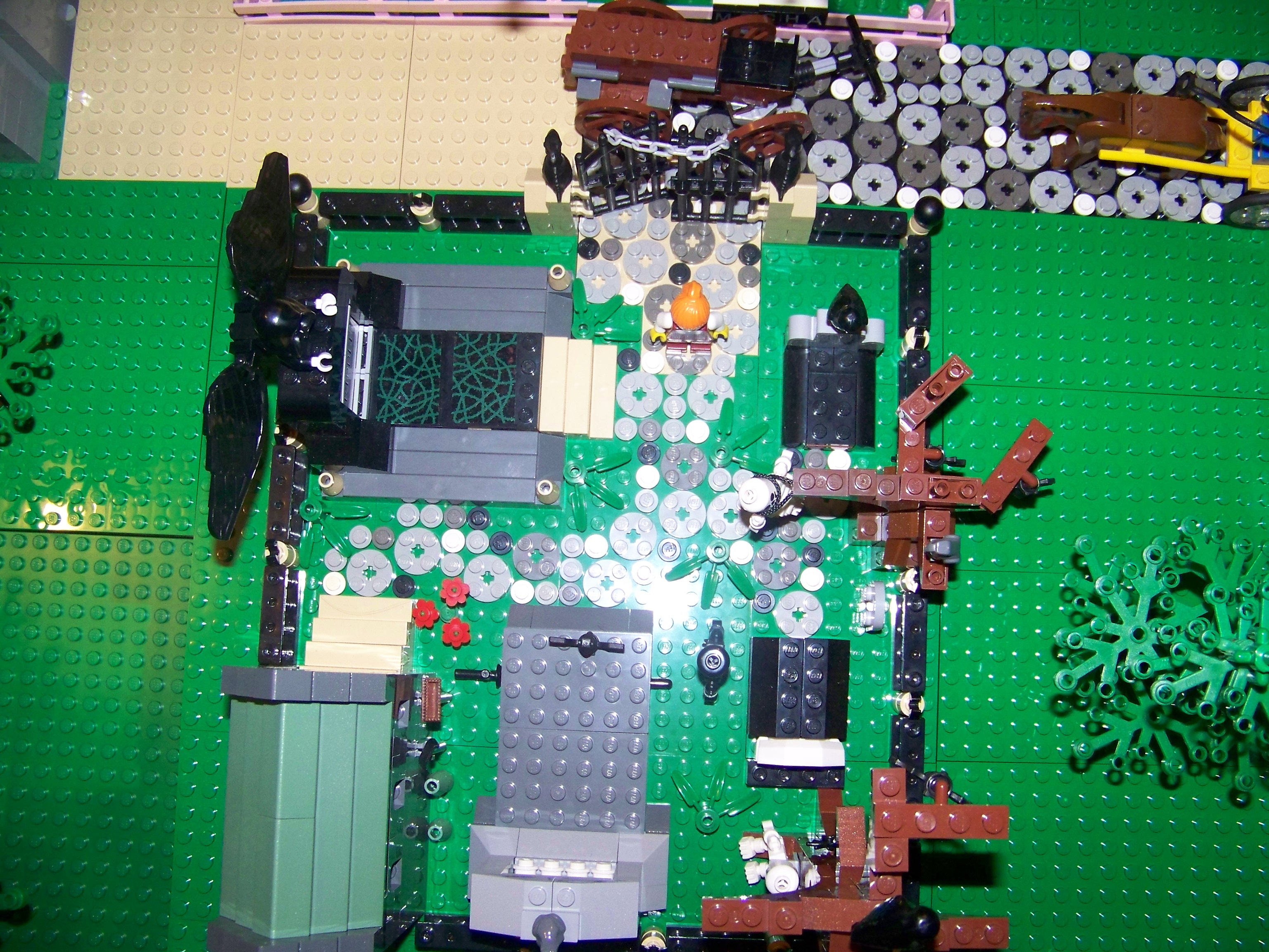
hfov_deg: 51.4
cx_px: 634
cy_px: 476
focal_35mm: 36
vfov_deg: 39.7
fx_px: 1320
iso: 200
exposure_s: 1/30
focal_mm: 5.85
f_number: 2.8
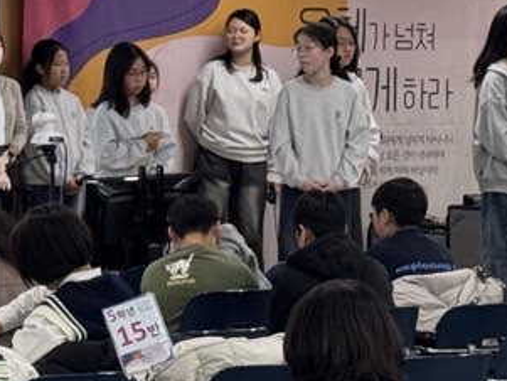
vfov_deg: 7.3
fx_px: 2989
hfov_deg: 9.4
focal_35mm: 204
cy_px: 76
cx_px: -290
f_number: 1.78
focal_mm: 6.76
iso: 160
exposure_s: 1/120
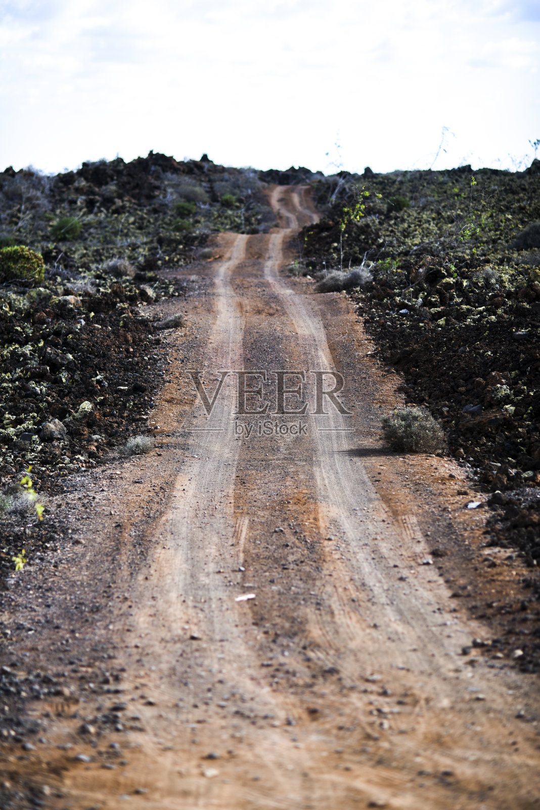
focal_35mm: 105
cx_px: 270
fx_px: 2360
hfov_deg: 13.1
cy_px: 405
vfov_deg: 19.4
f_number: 2.2
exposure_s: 1/2000
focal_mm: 105
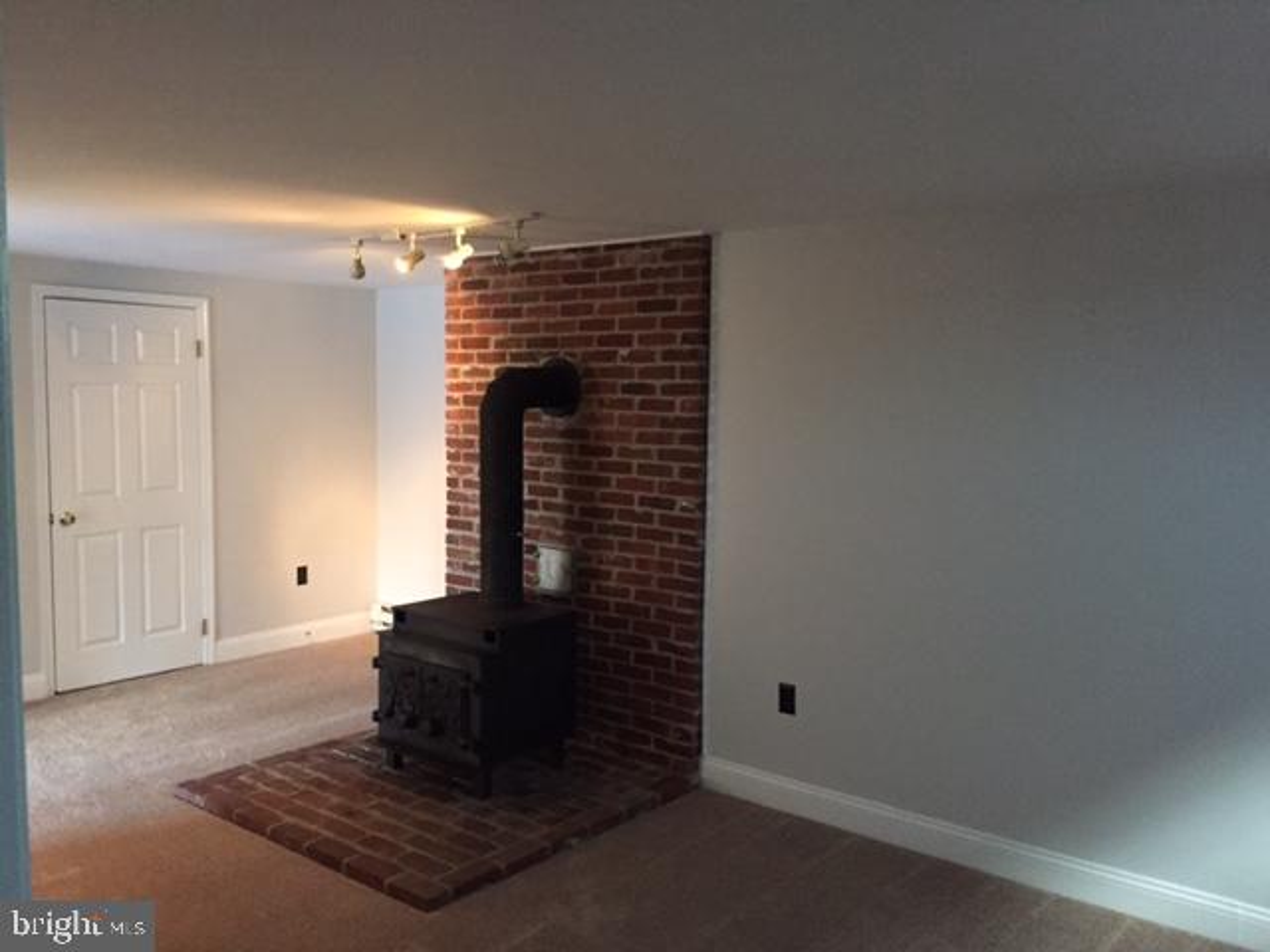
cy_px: 476
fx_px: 1064
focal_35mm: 29
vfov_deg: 48.2
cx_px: 635
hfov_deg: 61.7
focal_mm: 4.15
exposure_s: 1/15
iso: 320
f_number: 2.2
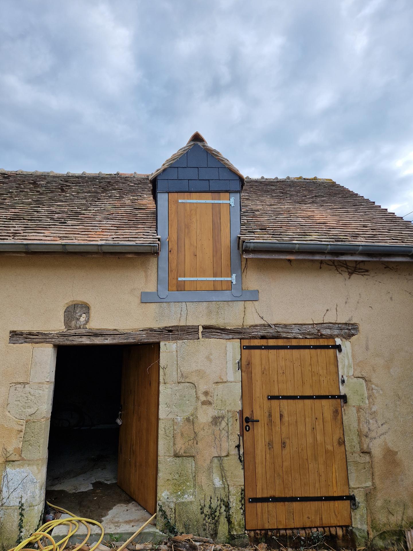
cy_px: 276
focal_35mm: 23
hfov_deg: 58.9
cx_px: 206
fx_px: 366
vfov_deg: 73.9
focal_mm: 5.4
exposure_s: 1/1204
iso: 50
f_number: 1.8
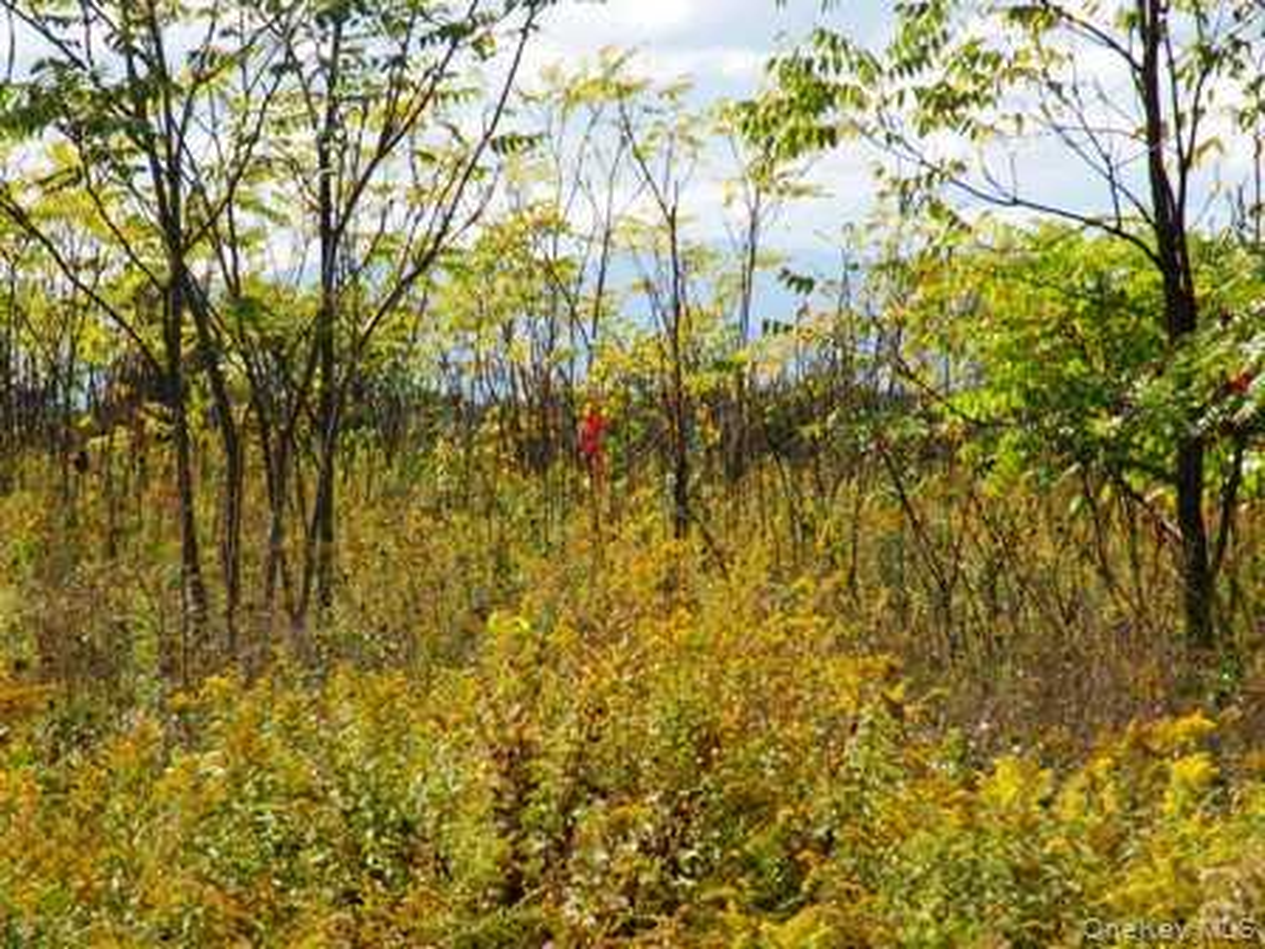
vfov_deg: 7.9
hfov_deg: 10.5
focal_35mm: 188
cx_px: 632
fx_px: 6870
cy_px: 474
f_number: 6.3
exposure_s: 1/230
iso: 64
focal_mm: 33.3
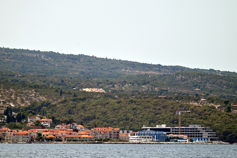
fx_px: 2179
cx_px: 117
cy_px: 78
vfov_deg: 4.2
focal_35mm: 331
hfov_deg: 6.2
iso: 250
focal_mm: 300
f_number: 5.6
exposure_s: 1/2500
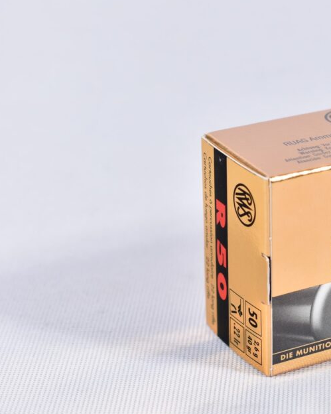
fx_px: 1824
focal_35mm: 149
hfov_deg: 10.2
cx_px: 394
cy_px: 210
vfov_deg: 12.9
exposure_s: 1/40
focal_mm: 55
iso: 640
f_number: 5.6
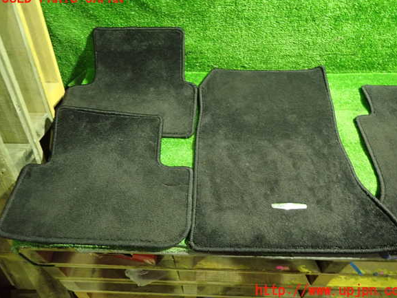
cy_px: 145
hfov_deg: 67.3
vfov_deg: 53.1
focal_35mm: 26
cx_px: 204
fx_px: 298
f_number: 2
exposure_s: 1/25
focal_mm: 4.5
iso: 800
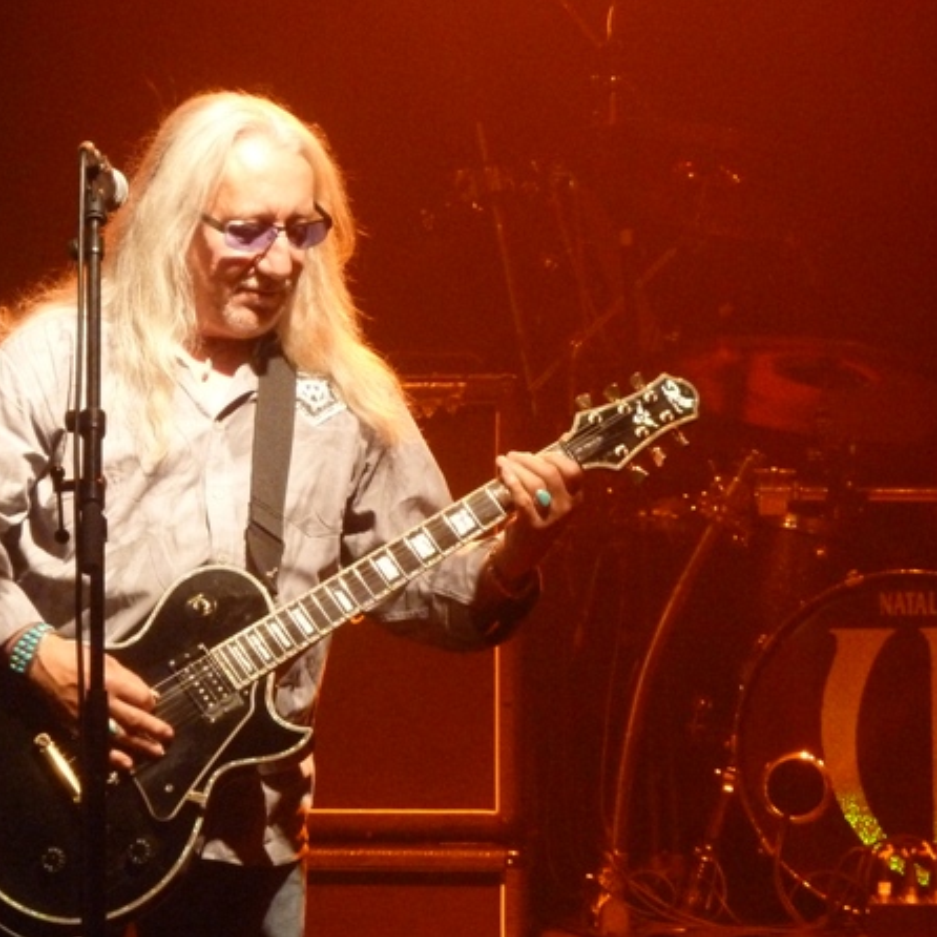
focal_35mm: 169
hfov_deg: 10.3
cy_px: 490
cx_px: 208
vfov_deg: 10.3
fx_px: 5176
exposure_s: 1/100
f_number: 4.4
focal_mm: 18.2
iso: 640
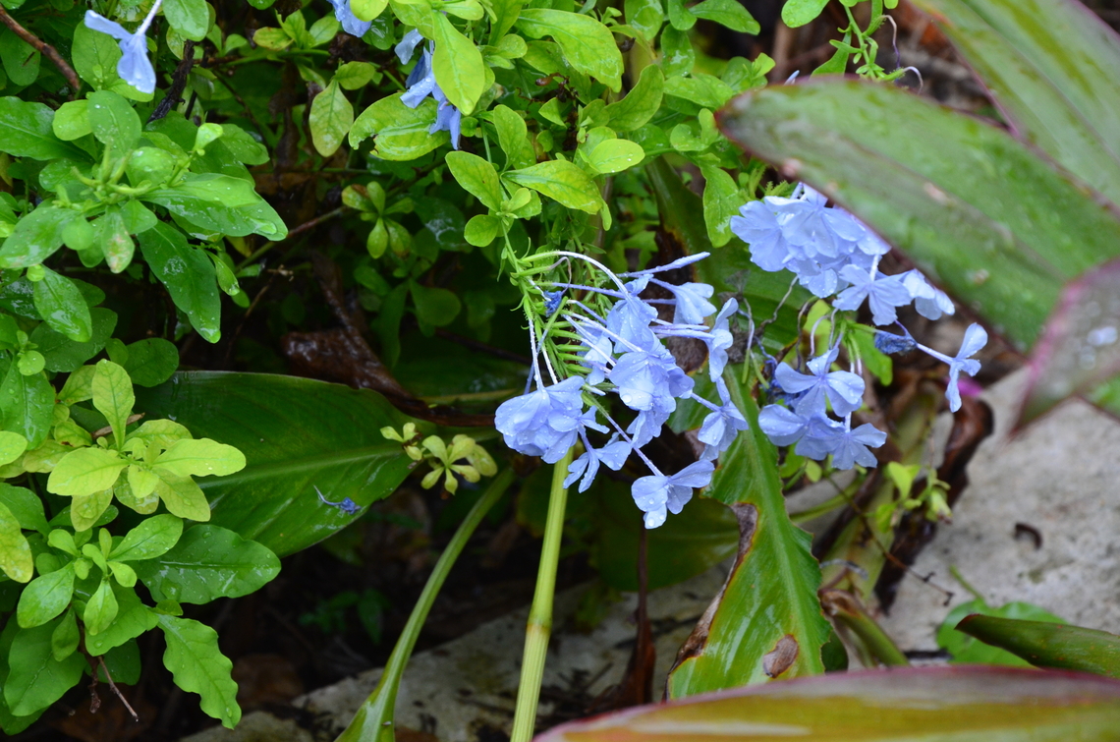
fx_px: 4890
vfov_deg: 8.7
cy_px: 371
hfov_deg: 13.1
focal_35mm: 158
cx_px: 560
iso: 800
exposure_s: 1/25
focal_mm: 105
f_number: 9
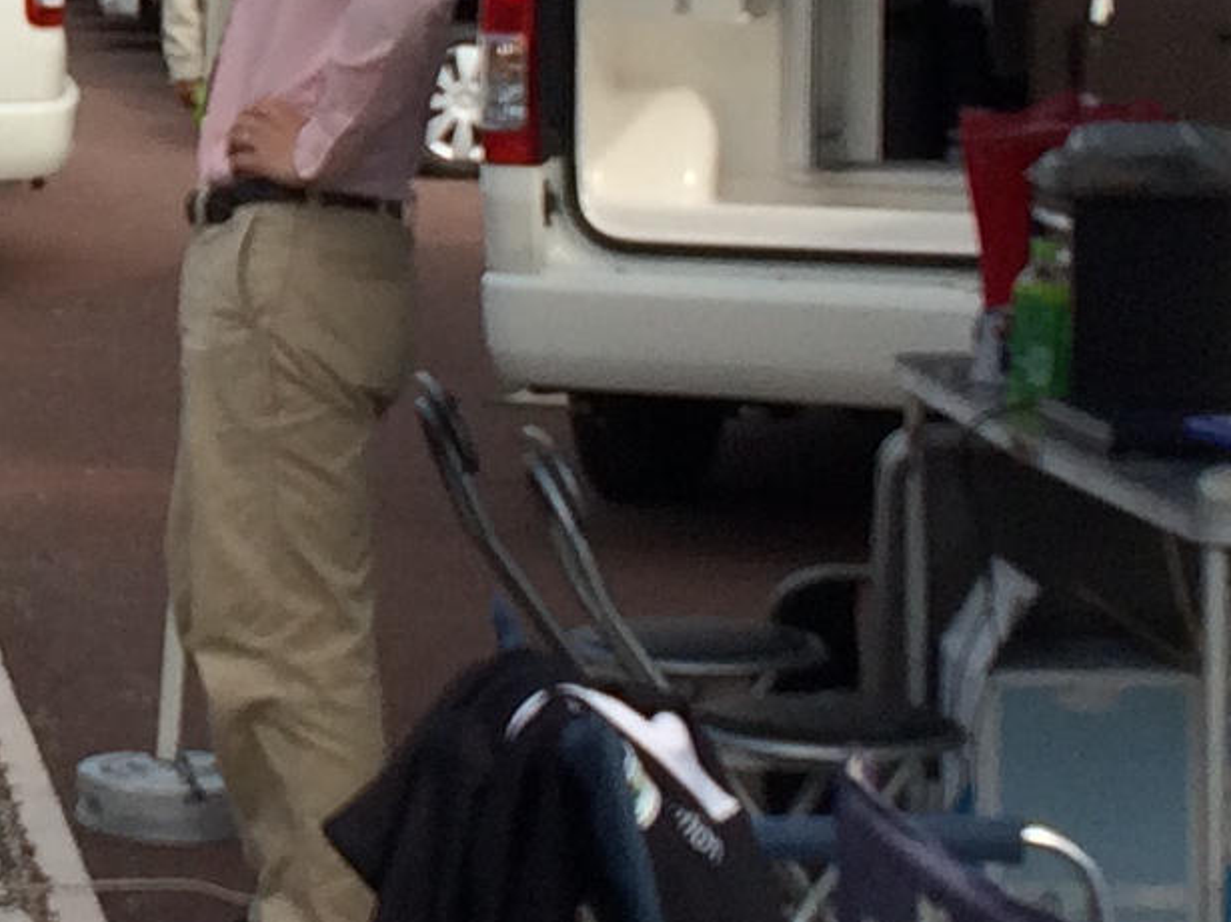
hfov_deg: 12.4
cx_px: -466
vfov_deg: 9.6
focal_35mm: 154
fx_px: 5475
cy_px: -40
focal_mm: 4.15
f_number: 2.2
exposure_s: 1/1520
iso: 32
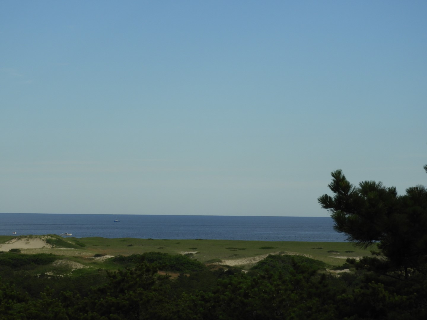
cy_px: 160
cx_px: 214
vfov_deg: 9.9
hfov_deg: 13.2
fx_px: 1850
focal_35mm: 150
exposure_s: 1/800
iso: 100
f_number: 5.2
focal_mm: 26.9
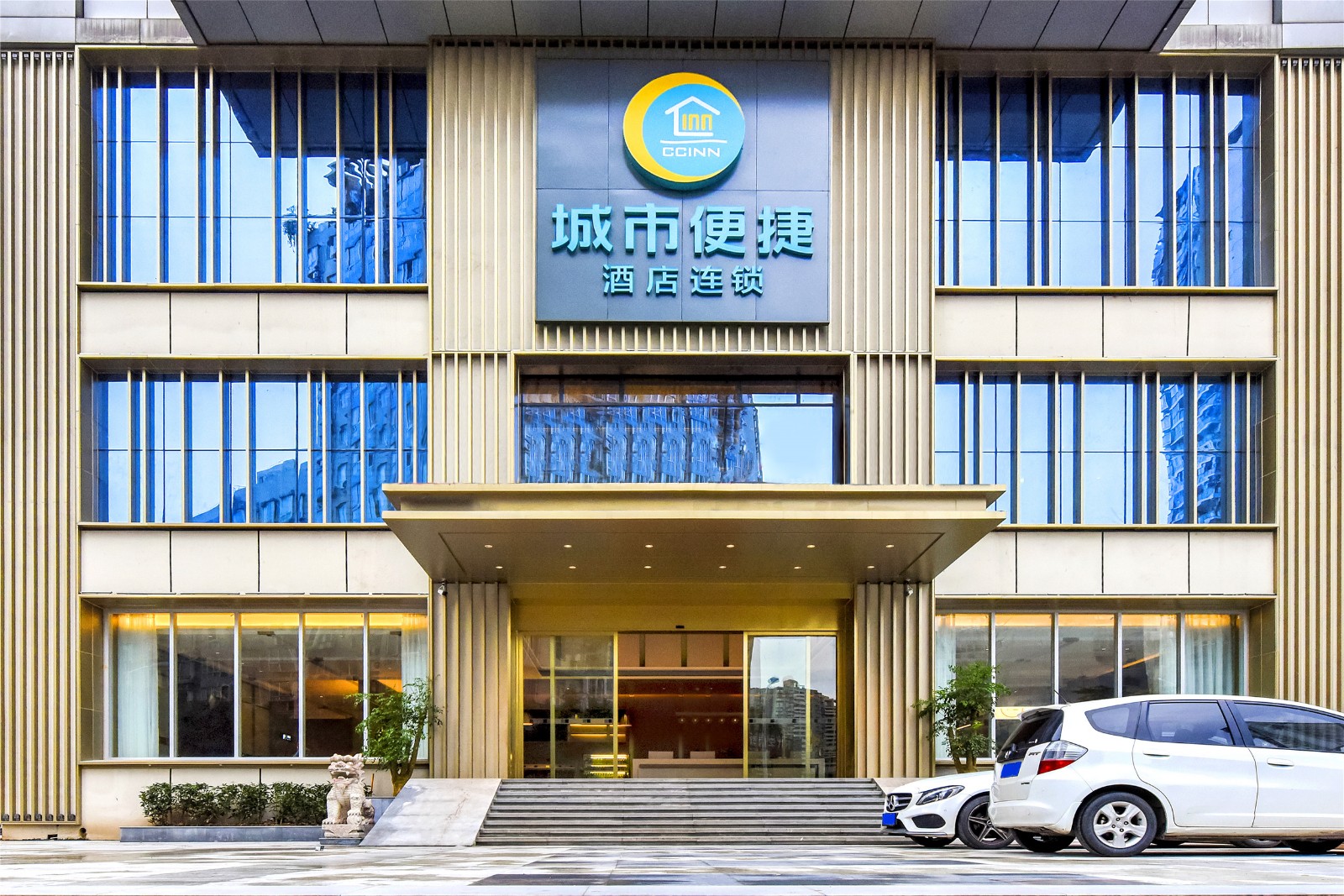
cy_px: 448
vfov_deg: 77.3
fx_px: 560
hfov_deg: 100.4
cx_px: 672
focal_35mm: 15
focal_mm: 15
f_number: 5.6
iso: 1600
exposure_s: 1/500
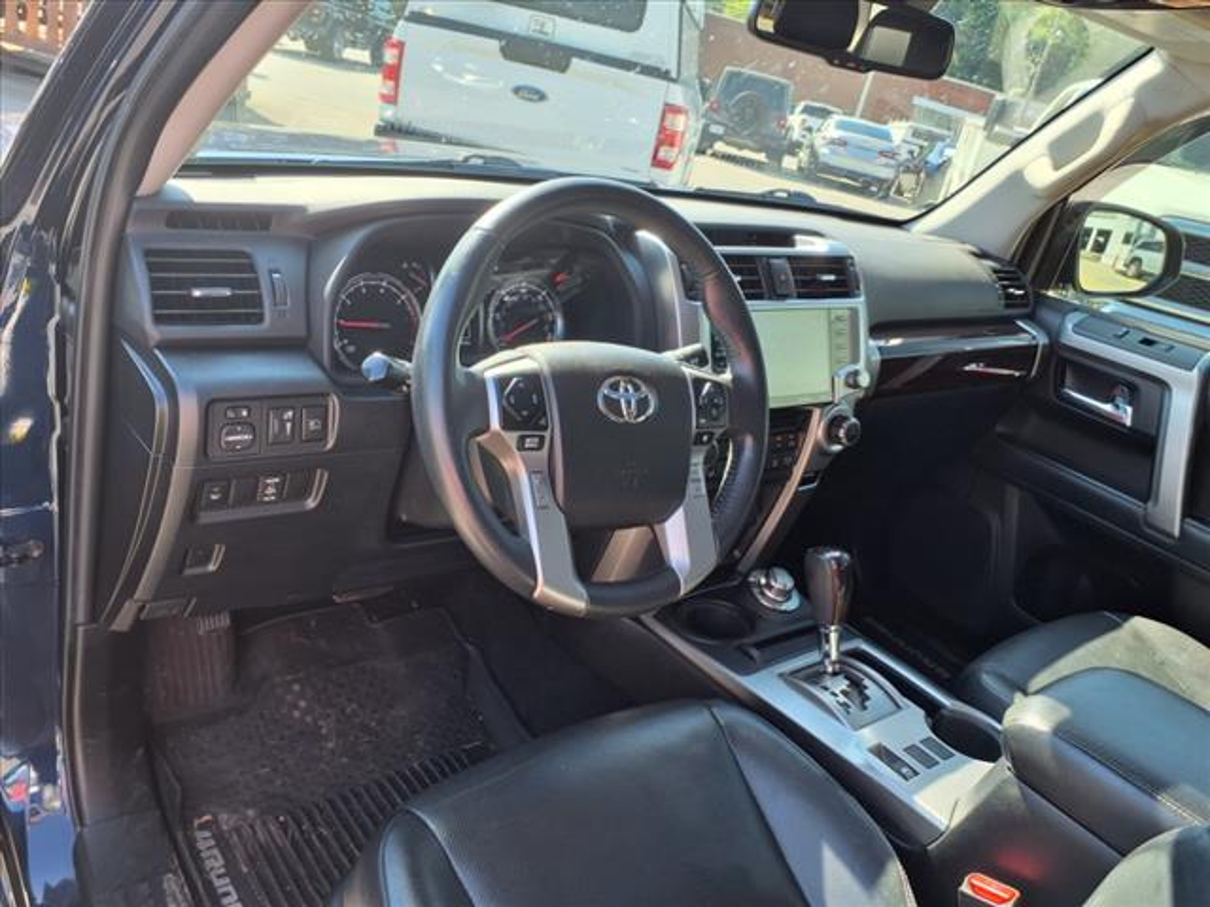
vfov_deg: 51.4
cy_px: 454
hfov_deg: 65.3
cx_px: 605
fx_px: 944
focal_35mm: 27
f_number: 1.9
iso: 40
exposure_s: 1/167
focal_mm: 3.58
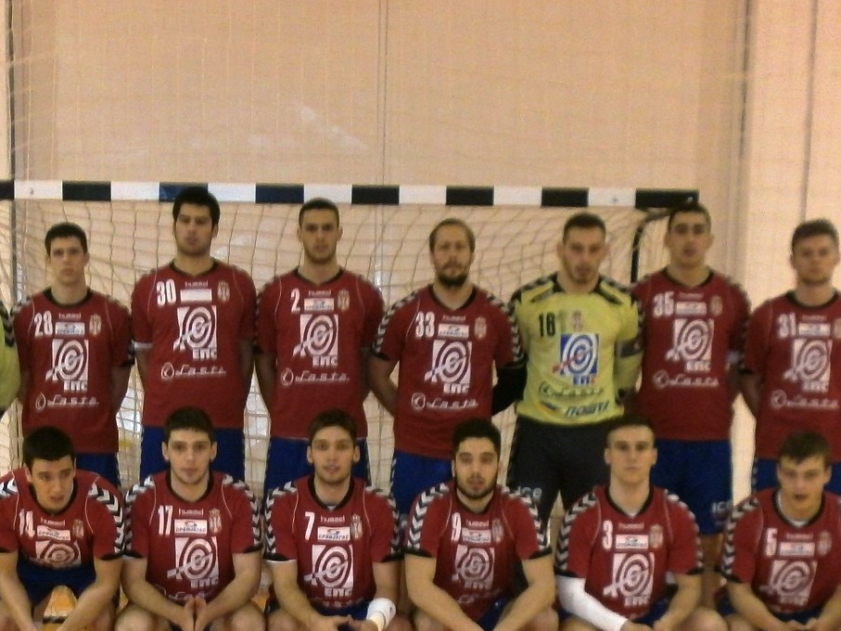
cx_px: 290
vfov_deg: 20.4
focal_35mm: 70
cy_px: 617
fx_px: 1700
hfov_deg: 27.6
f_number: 3.1
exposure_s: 1/30
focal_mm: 5.8
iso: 160
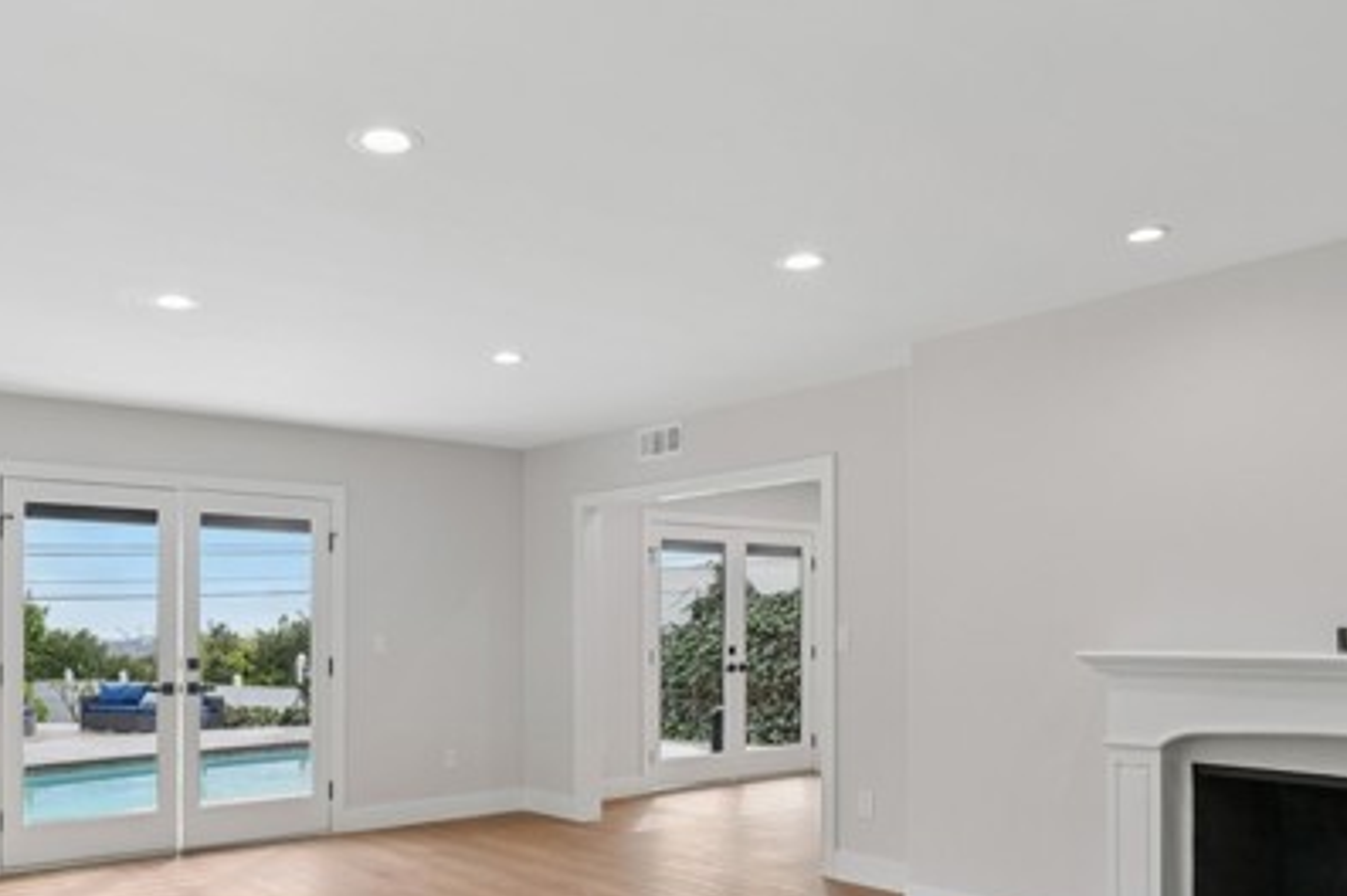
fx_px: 1084
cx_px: 641
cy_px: 631
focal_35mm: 29
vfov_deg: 43.9
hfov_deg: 63.7
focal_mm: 18
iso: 125
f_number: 8
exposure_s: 1/30
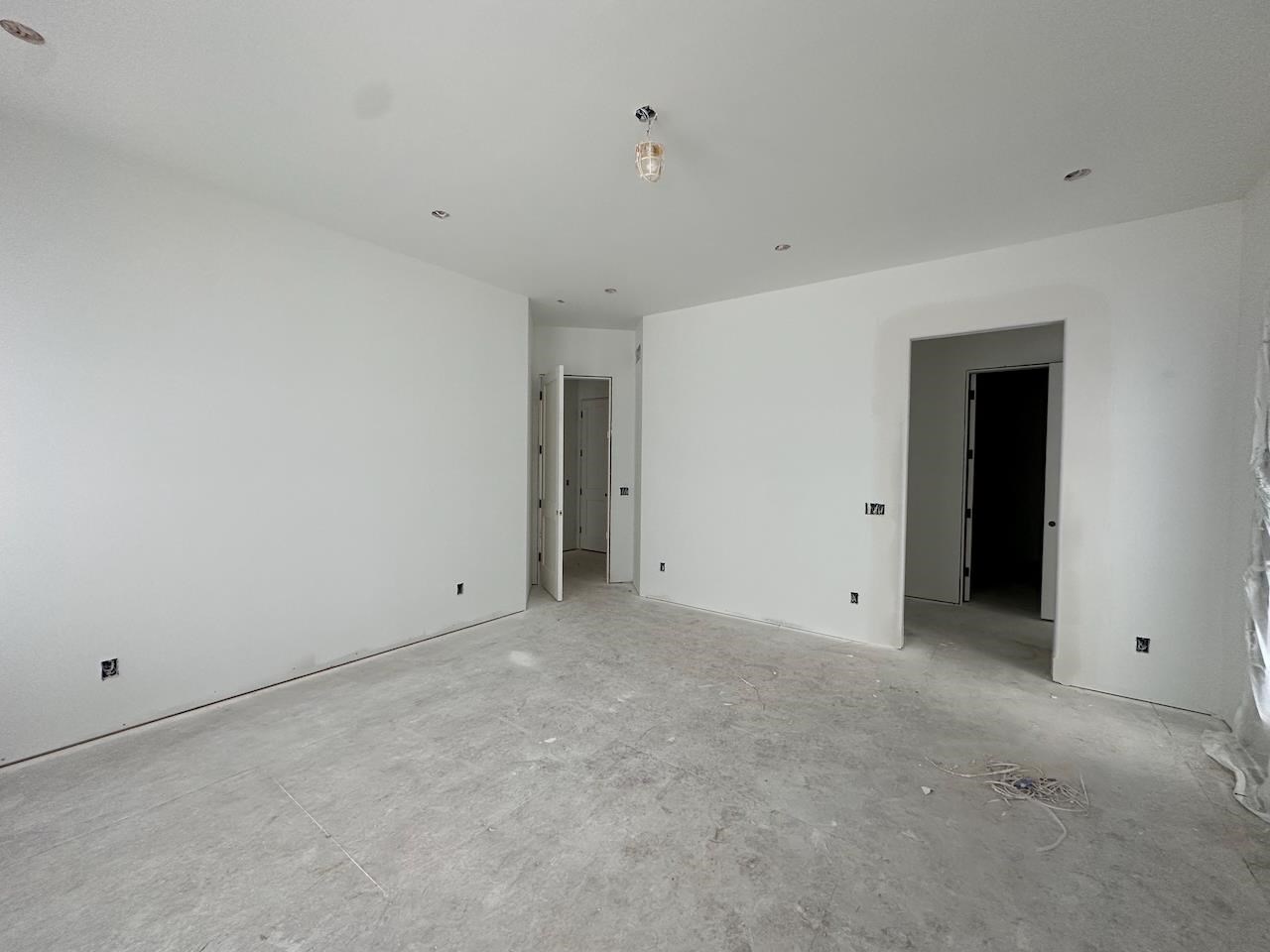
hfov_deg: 102.1
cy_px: 476
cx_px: 635
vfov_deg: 85.7
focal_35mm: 14
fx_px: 514
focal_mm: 2.22
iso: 250
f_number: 2.2
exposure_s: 1/120
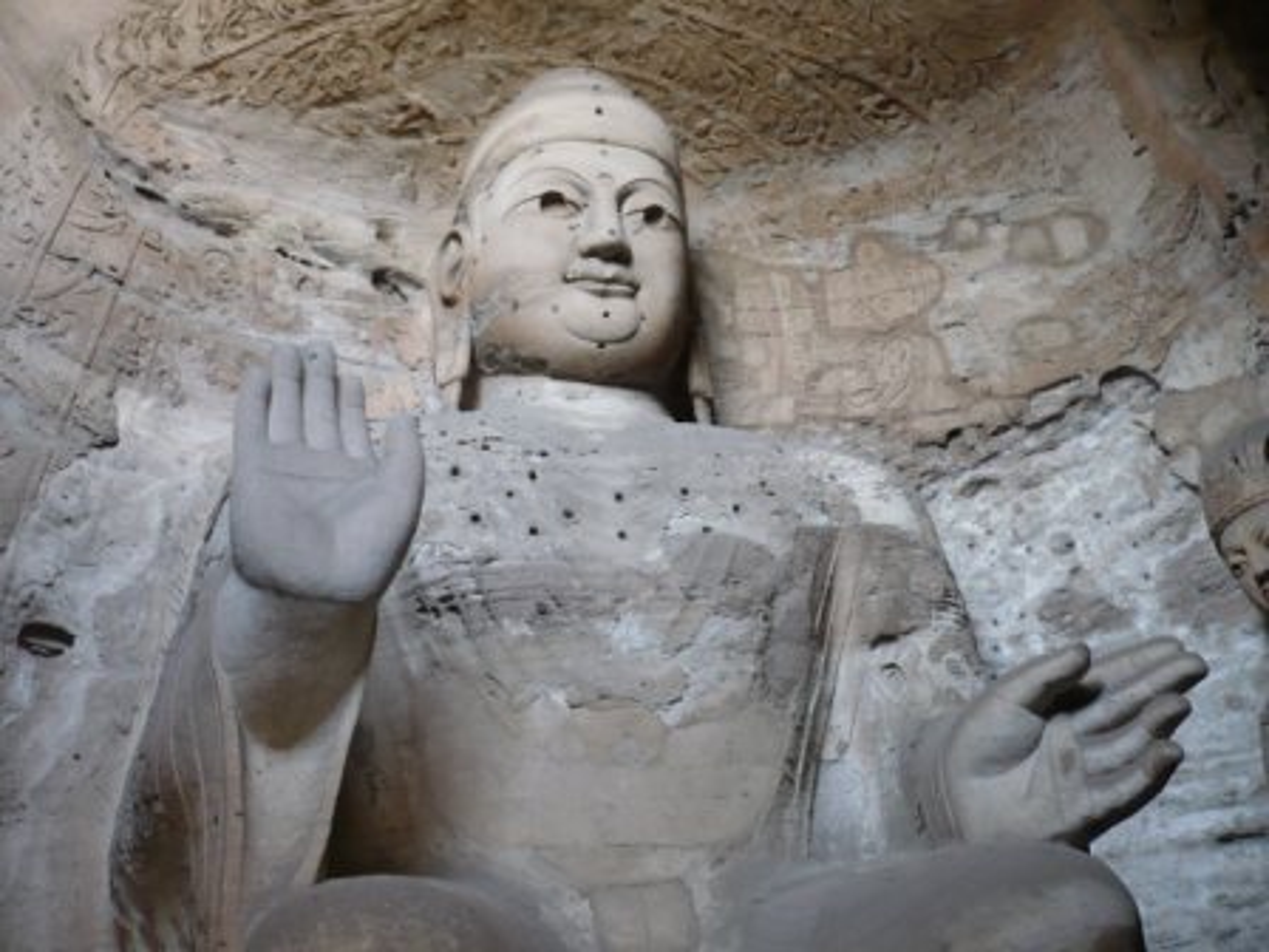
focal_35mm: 35
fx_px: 1283
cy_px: 476
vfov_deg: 40.7
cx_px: 634
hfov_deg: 52.6
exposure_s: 1/30
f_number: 2.8
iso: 200
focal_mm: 5.8
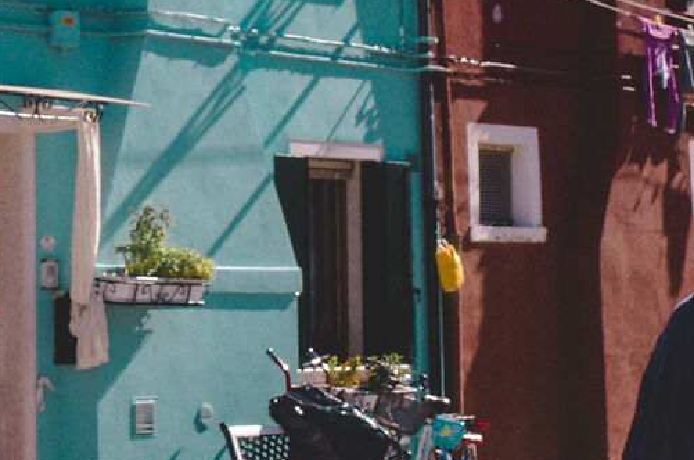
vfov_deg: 10.2
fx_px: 2578
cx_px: 25
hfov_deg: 15.1
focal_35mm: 134
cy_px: 73
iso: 200
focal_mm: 18.3
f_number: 8
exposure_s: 1/500
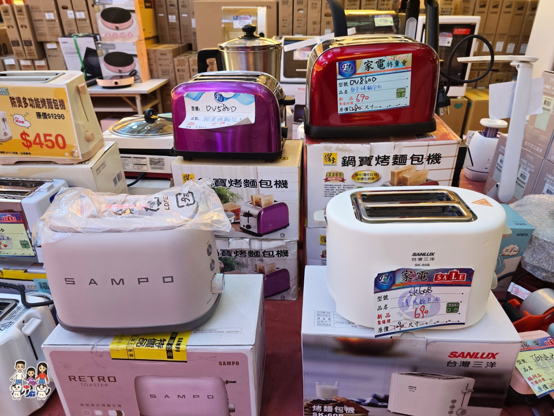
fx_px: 368
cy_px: 208
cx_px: 277
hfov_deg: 73.9
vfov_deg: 58.9
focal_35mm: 23
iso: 320
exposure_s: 1/32.6
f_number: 1.7
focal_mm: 6.3
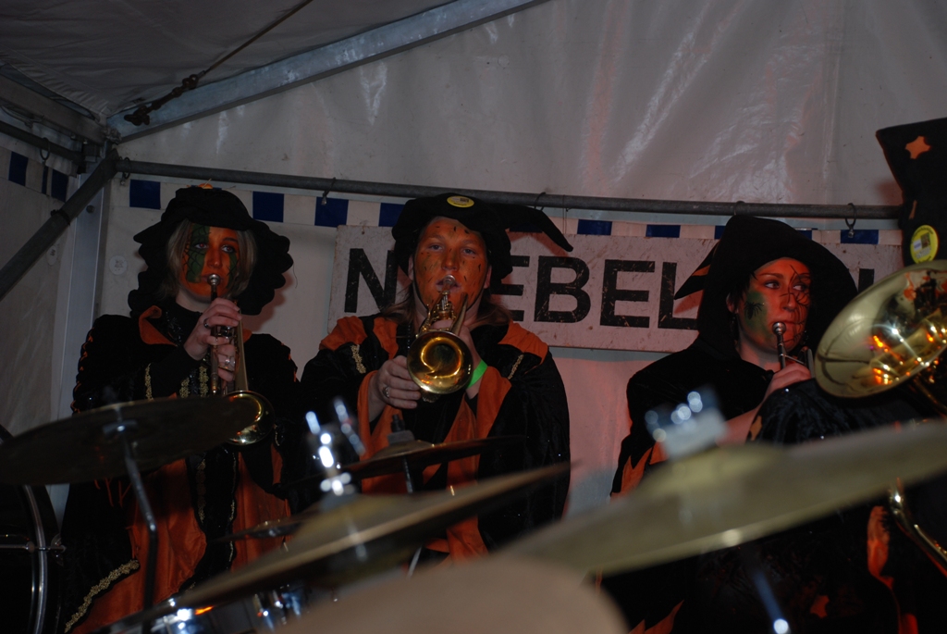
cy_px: 317
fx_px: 2291
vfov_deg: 15.7
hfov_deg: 23.4
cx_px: 474
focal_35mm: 87
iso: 200
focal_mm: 58
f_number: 5.3
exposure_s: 1/60
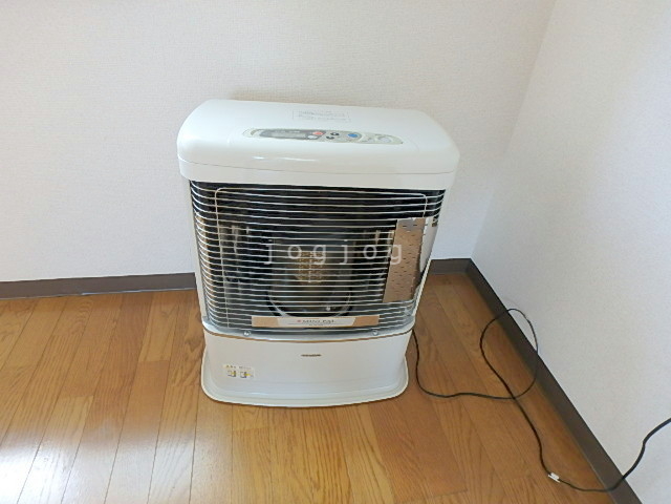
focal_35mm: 21
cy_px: 252
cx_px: 336
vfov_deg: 63.4
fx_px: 407
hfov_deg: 79.0
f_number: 3.5
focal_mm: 3.7
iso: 200
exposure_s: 1/30
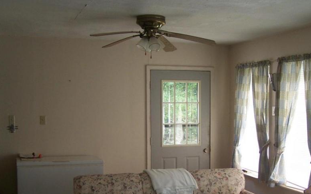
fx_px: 449
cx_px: 196
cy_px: 141
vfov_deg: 24.2
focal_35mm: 53
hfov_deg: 37.9
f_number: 2.8
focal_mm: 6.3
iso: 80
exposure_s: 1/60
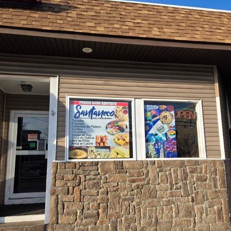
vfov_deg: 57.1
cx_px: 118
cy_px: 131
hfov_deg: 57.3
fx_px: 211
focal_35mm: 28
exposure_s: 1/934
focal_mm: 5.4
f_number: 1.8
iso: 25
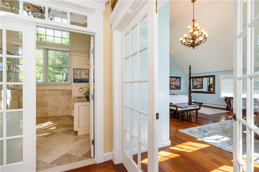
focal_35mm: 16
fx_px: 115
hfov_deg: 96.7
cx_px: 130
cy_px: 86
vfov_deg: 73.7
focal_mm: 16
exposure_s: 1/80
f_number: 6.3
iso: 320
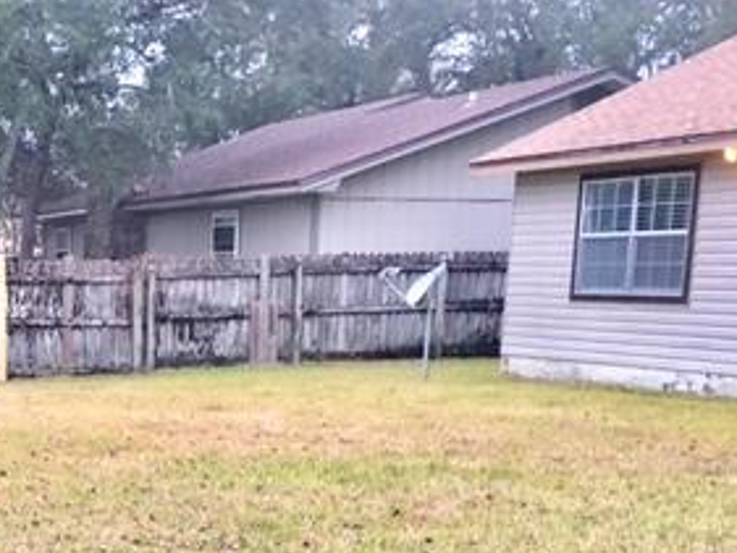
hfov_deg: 28.1
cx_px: 50
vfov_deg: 21.3
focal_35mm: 66
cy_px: 587
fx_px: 1406
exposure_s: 1/15
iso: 64
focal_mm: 4.15
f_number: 2.2
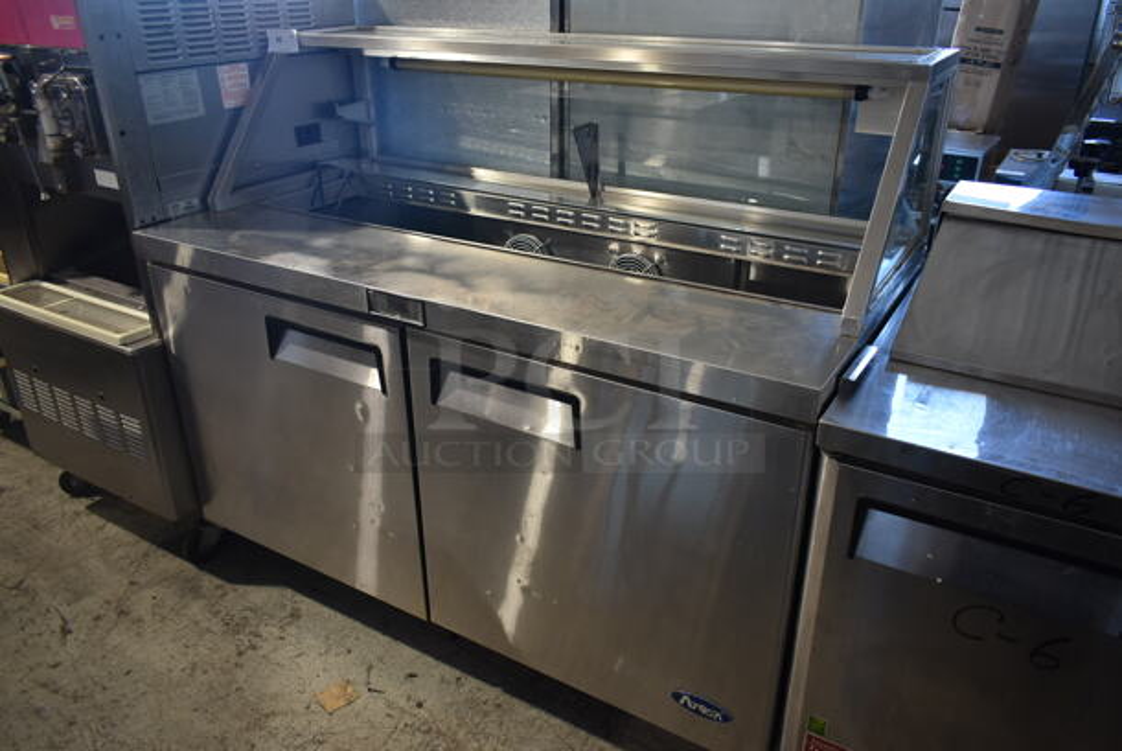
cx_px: 561
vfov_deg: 48.0
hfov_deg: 67.3
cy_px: 376
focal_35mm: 27
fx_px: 842
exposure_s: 1/30
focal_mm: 18
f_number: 3.5
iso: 500
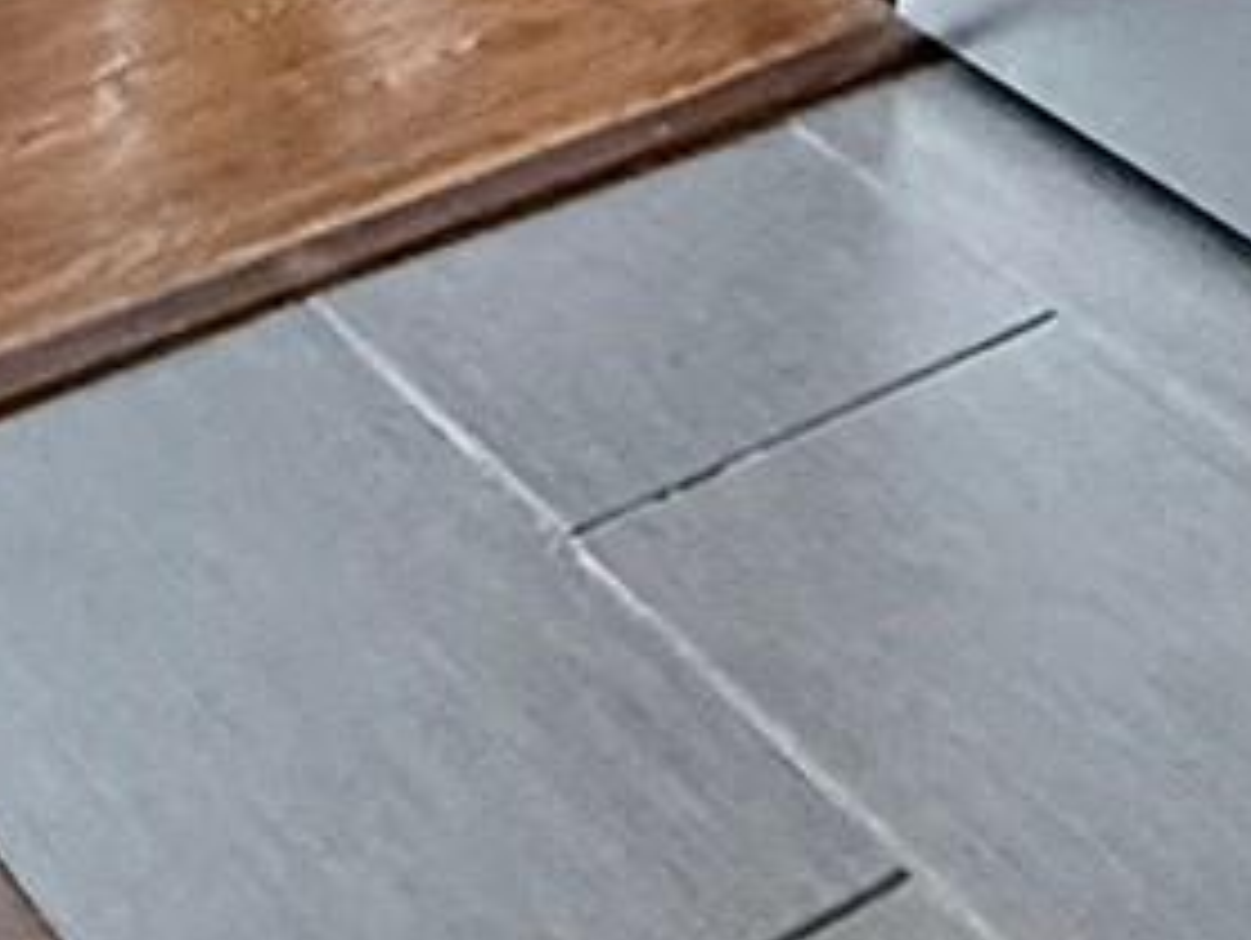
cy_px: -1790
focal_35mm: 103
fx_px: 3726
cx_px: 1454
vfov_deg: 10.6
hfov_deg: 18.2
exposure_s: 1/93
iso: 320
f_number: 2.2
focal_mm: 2.22
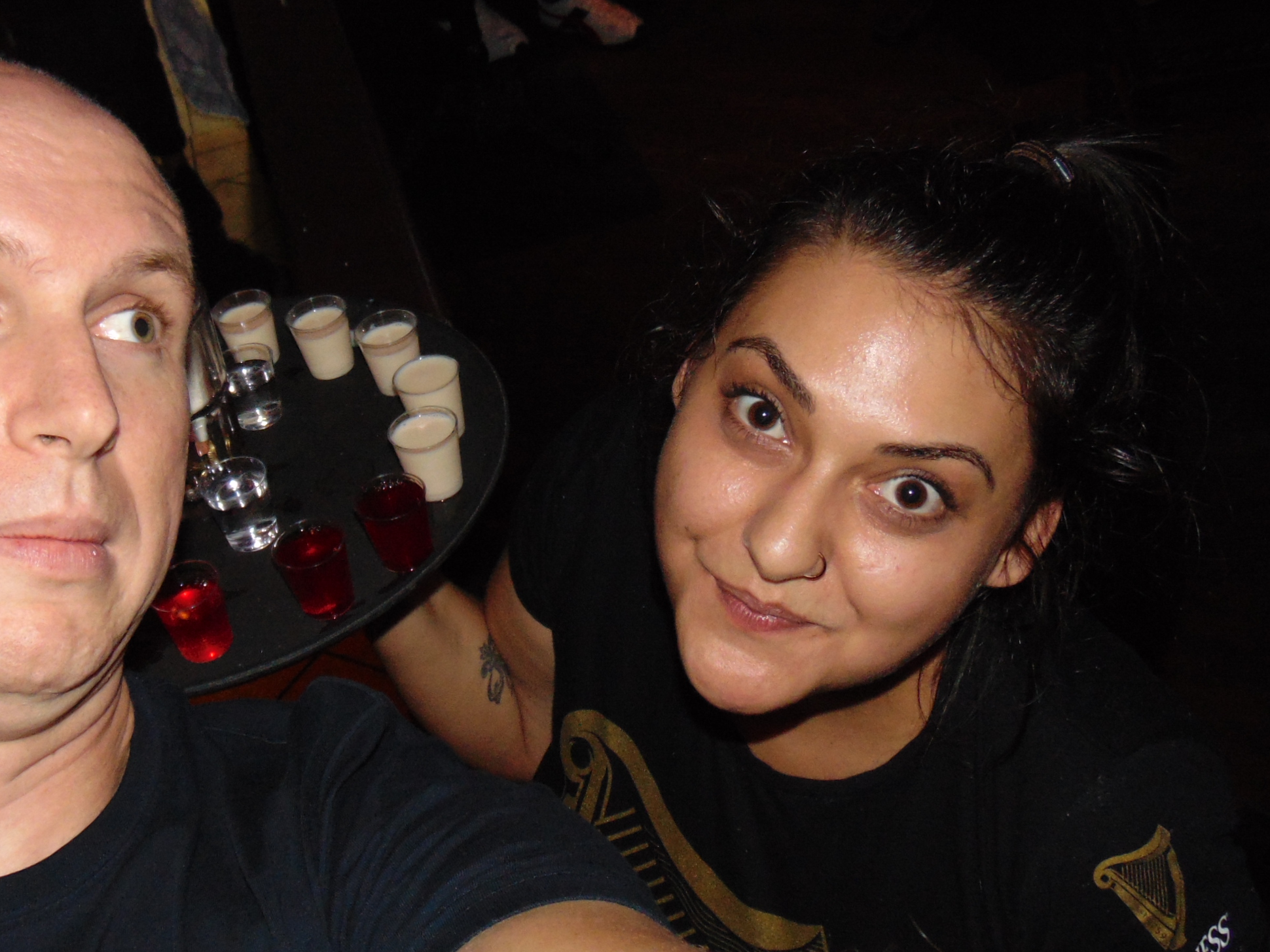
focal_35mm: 47
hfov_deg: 40.0
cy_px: 427
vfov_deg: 30.9
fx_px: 1724
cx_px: 431
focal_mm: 4.5
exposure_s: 1/30
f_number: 3
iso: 200
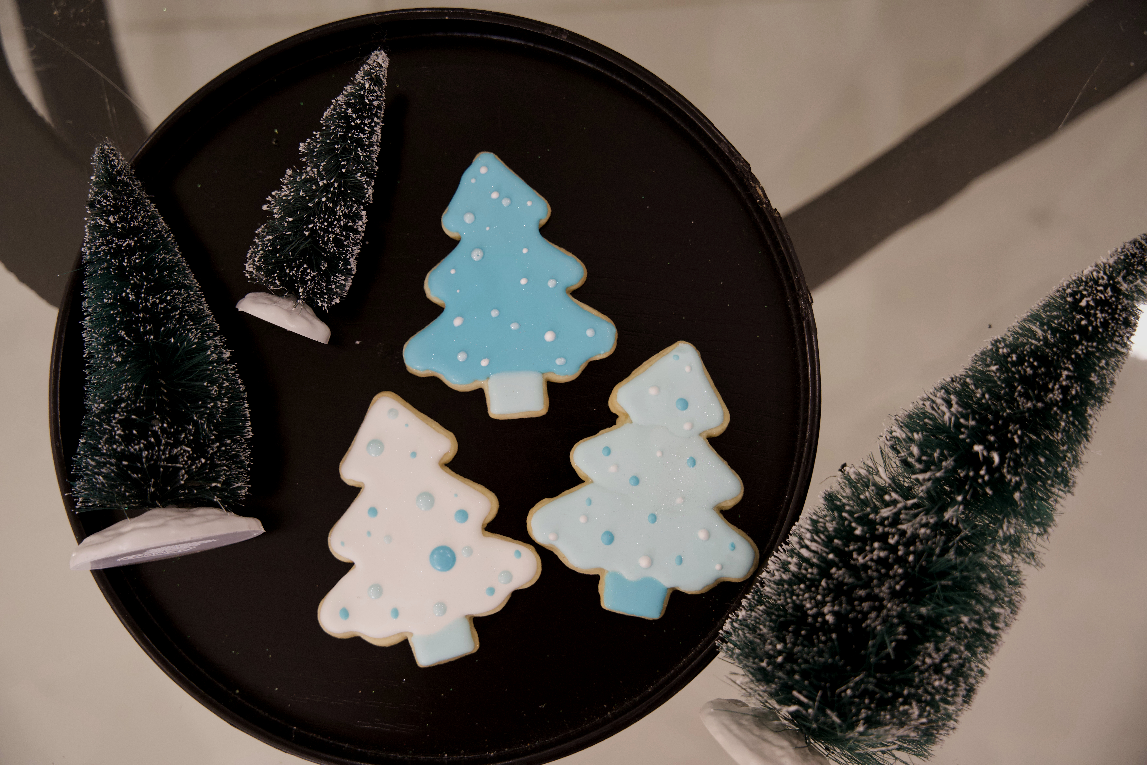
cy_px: 382
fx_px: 1434
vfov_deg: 29.9
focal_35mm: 45
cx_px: 574
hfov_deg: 43.6
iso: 1600
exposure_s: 1/160
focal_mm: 45
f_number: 3.5
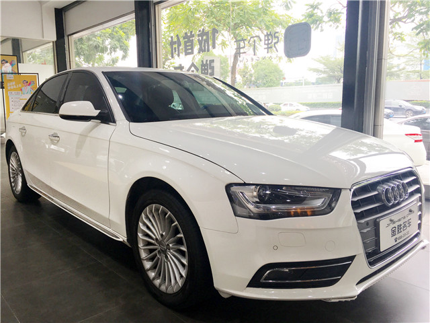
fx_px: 360
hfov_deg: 61.7
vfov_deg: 48.2
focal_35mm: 29
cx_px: 215
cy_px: 162
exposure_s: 1/114
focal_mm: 4.15
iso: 25
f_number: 2.2
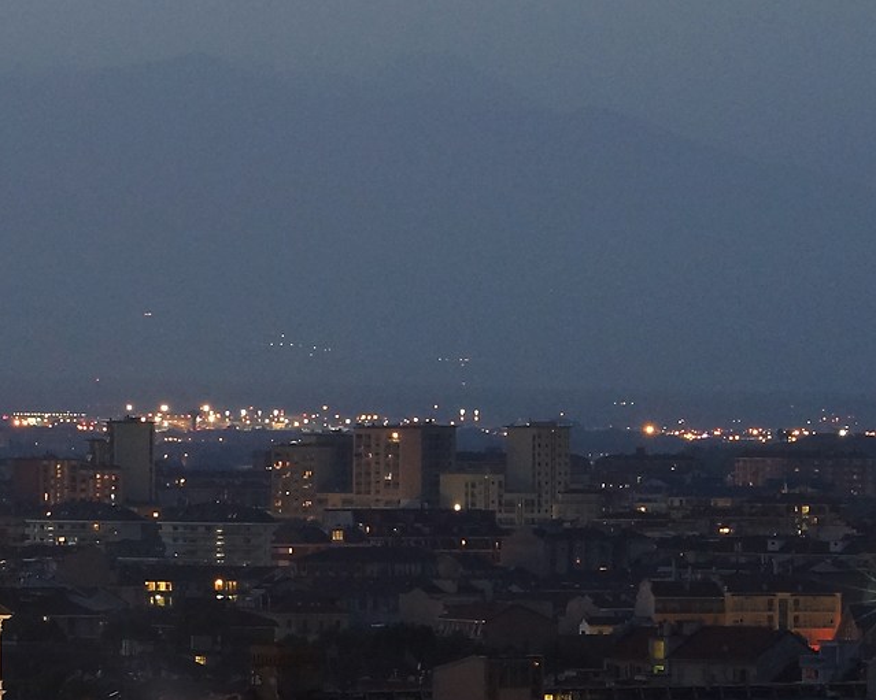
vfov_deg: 3.7
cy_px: 230
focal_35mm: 423
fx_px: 10965
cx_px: -296
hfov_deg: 4.6
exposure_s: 1.6
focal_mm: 120
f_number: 13
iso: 1600
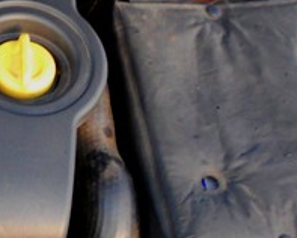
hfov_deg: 15.7
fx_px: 941
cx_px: -211
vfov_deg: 14.4
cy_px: 87
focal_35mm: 107
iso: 250
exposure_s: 1/30
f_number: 3.2
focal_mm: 4.9
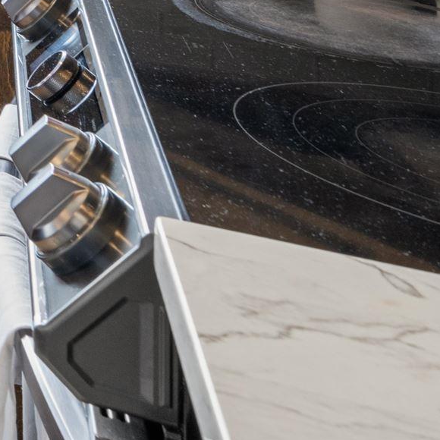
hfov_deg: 14.8
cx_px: -614
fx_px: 1035
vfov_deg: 19.4
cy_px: -298
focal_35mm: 72
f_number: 9
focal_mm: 16
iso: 400
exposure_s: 1/5
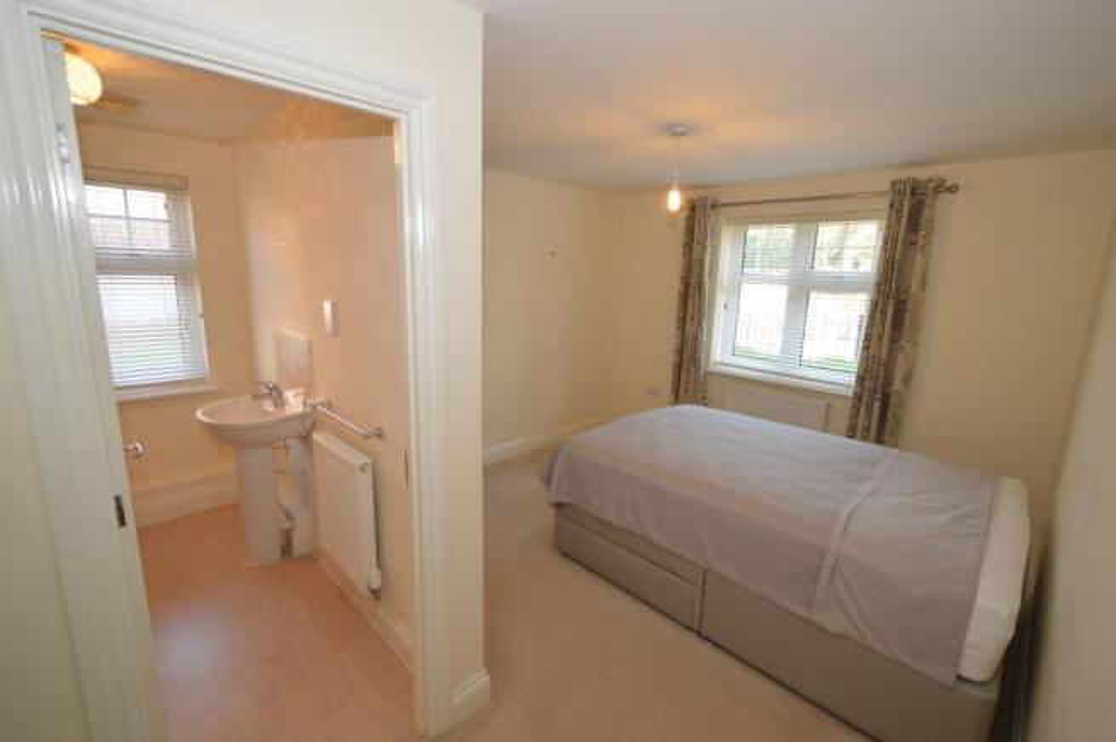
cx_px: 558
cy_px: 371
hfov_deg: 100.4
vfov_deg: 77.2
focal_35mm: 15
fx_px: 465
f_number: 4
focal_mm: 10
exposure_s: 1/60
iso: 400
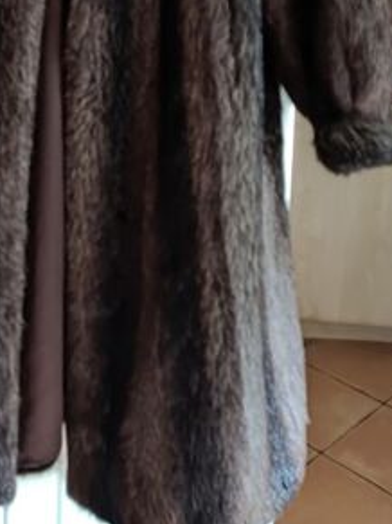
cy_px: 9
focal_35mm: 55
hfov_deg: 26.0
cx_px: 74
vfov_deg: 32.4
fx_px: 831
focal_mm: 4.71
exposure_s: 1/7
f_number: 1.79
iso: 1999
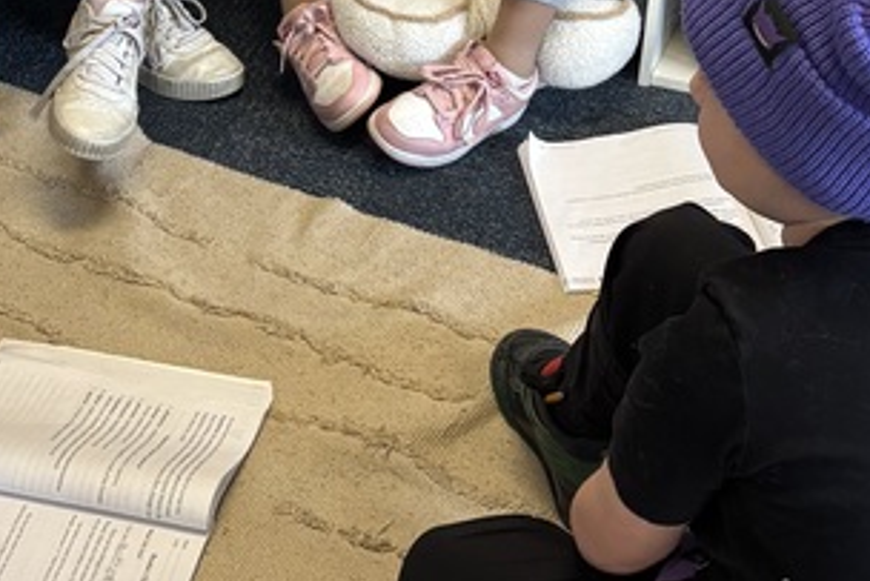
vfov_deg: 14.9
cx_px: 209
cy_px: 54
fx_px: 2200
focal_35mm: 91
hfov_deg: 22.1
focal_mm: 5.96
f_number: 1.6
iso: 125
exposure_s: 1/59
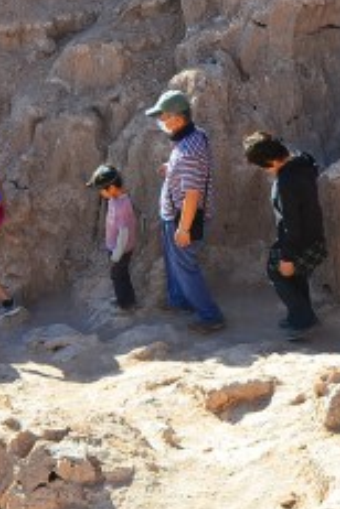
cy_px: 104
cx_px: 188
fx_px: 997
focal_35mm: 70
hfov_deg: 19.3
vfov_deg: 28.1
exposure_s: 1/60
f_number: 10
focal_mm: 17
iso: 100
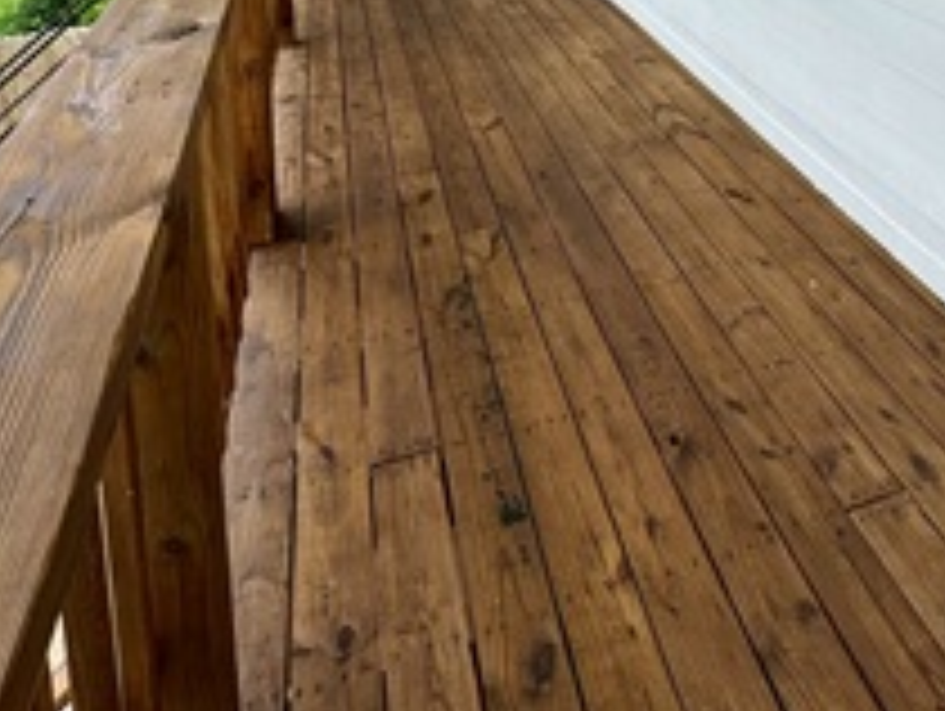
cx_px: 639
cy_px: -117
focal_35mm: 32
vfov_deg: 35.8
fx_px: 875
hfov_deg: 55.4
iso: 40
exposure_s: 1/779
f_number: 2.2
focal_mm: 2.22
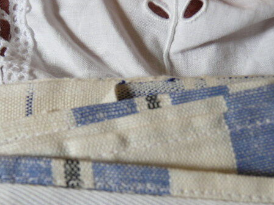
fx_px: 317
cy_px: 145
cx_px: 146
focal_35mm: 40
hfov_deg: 46.8
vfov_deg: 35.4
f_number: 2.8
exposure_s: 1/40
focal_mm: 4.6
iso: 100
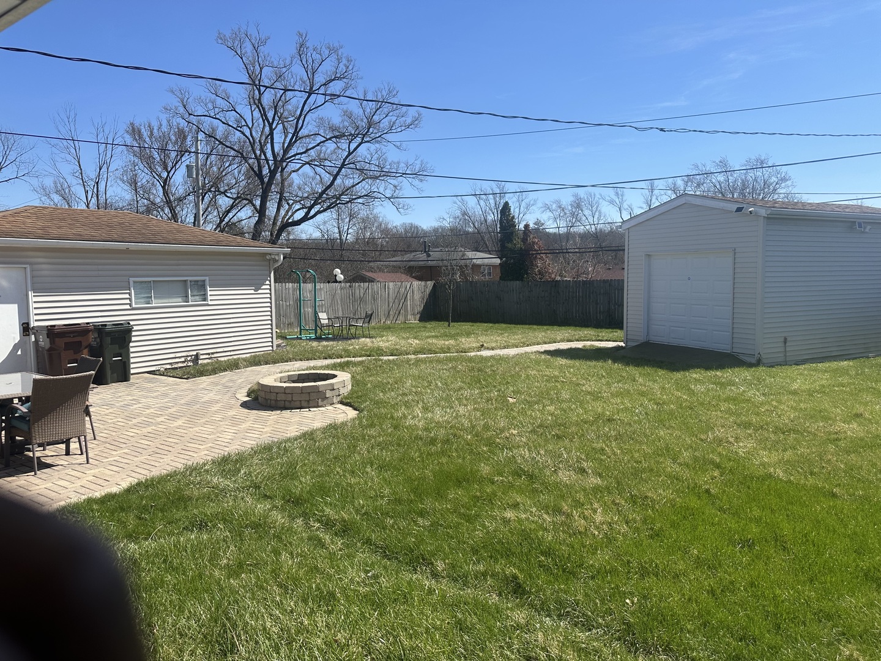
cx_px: 440
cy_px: 330
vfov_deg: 56.8
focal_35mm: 24
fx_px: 611
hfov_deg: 71.6
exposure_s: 1/4184
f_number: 1.78
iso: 80
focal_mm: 6.86
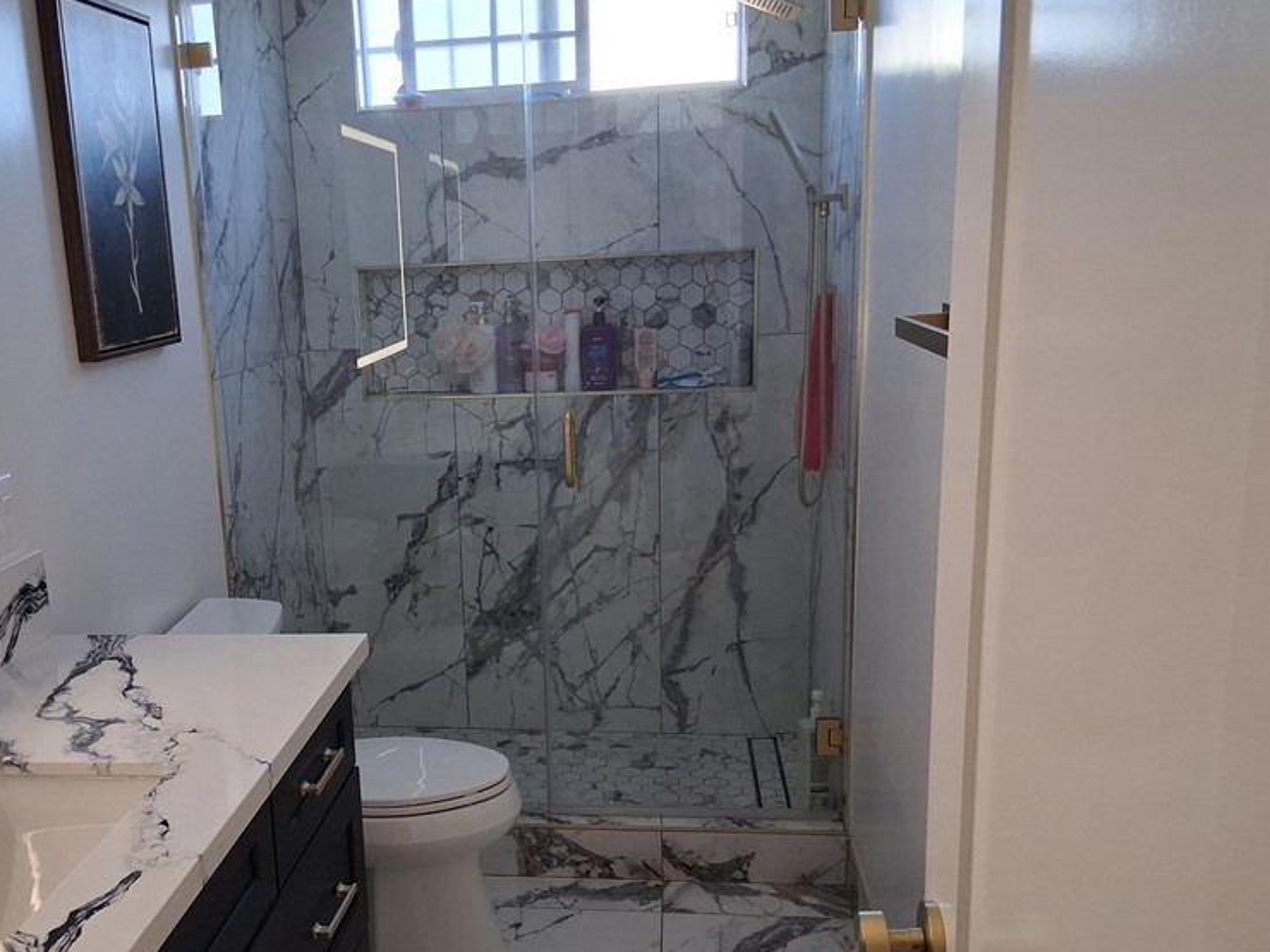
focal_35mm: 36
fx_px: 1321
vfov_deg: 39.5
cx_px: 472
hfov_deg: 50.8
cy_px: 573
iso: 250
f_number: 1.8
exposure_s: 1/100
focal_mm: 3.98
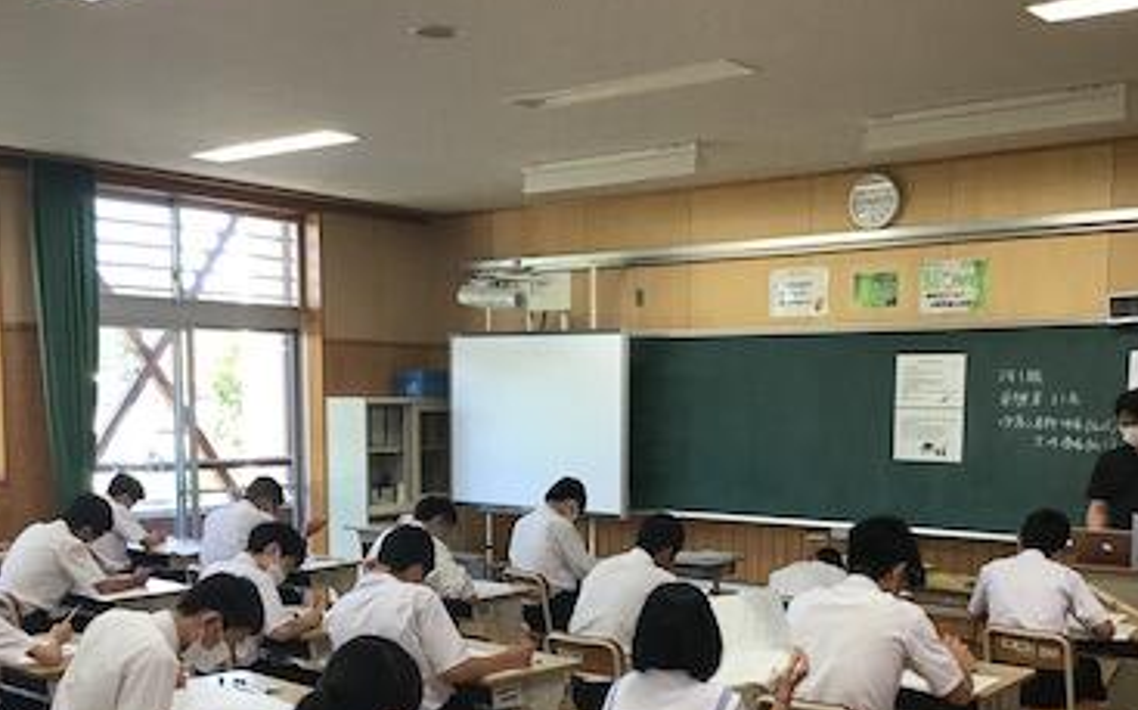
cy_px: 518
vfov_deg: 29.4
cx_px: 620
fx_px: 1333
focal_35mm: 43
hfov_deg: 46.2
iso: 25
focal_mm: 3.3
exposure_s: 1/30
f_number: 2.4
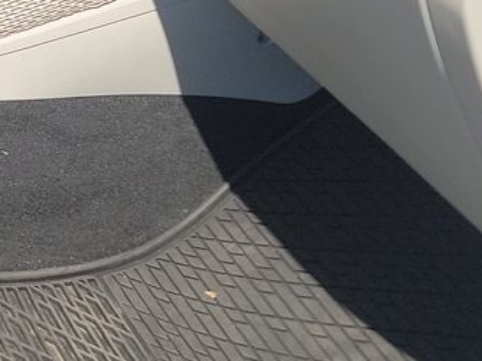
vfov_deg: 12.2
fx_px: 1600
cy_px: -182
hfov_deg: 15.1
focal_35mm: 115
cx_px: -354
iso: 50
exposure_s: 1/481
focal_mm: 6.7
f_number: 1.8
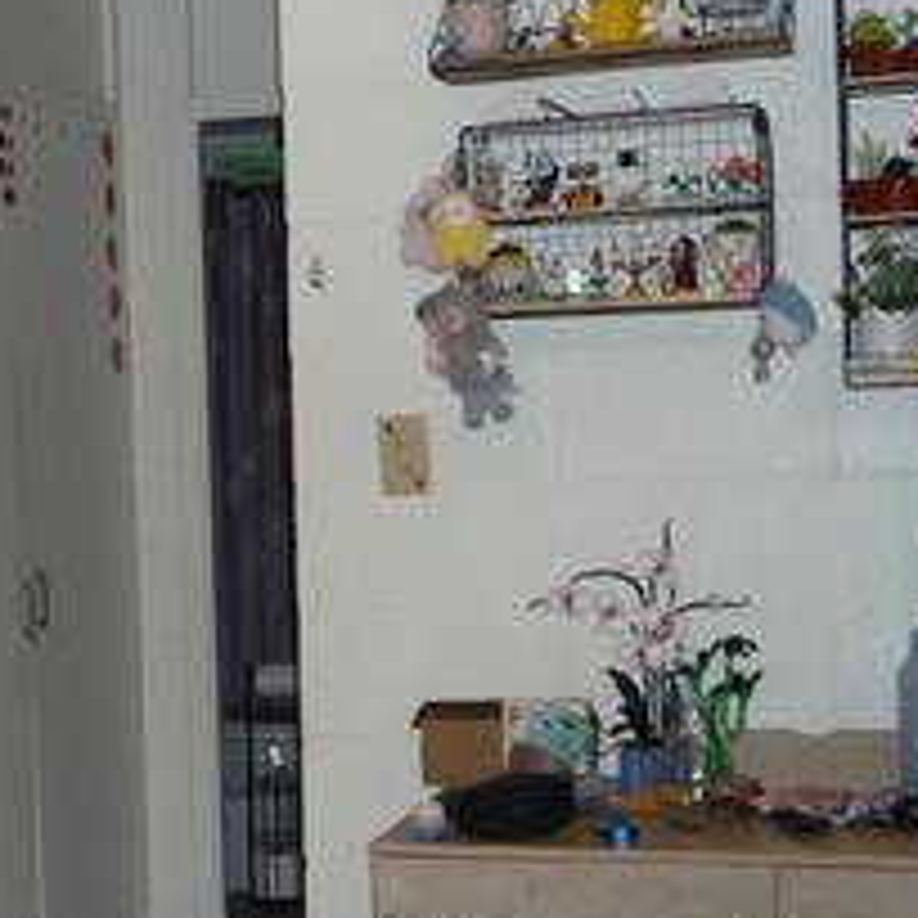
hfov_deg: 19.9
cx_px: -99
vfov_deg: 20.8
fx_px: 2490
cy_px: 626
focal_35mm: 83
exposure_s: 1/30
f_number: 3.3
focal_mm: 5.2
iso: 250
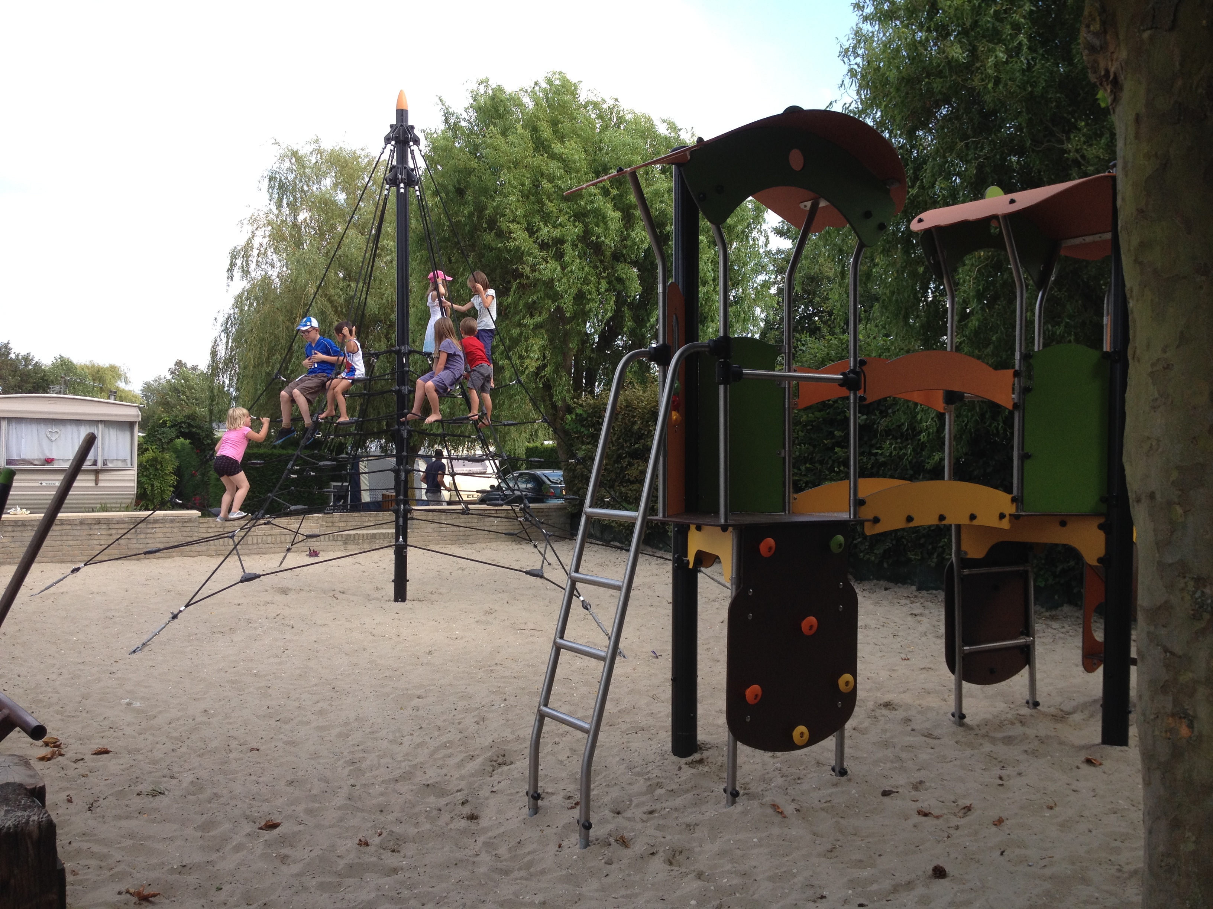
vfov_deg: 40.7
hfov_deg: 52.6
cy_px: 454
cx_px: 606
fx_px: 1226
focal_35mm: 35
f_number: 2.4
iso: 50
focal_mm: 4.28
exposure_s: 1/516
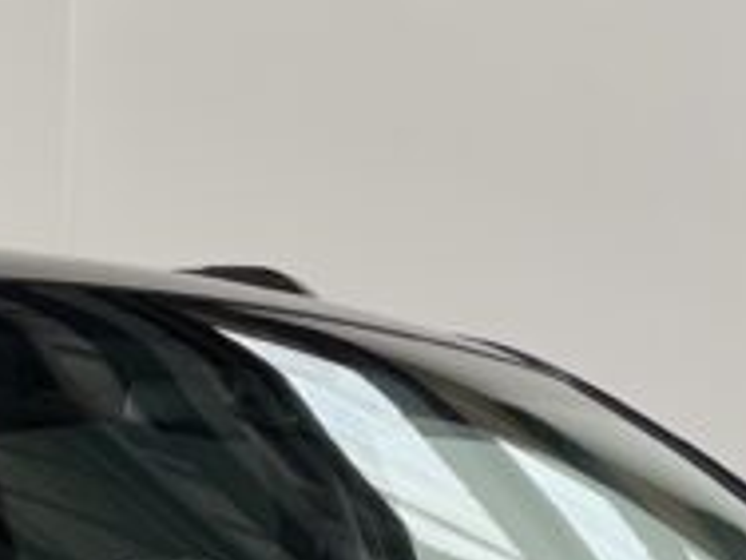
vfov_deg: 4.5
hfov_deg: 6.0
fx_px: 7069
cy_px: 588
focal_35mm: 328
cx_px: 75
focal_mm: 9
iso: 250
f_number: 2.8
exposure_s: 1/70
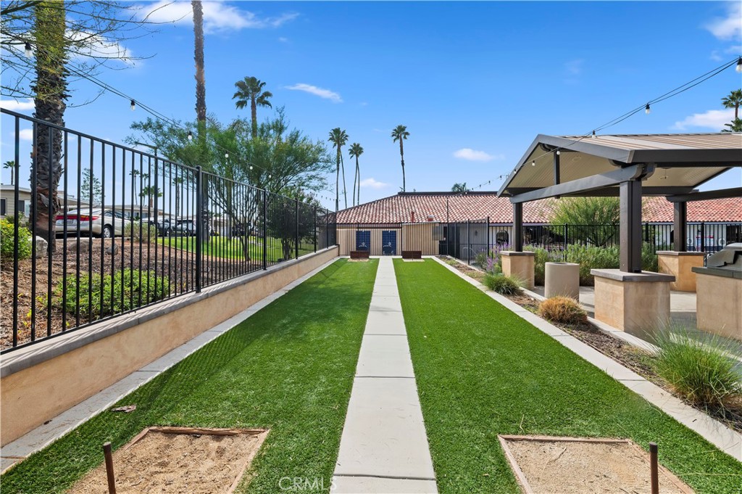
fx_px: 288
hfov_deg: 104.3
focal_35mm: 14
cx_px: 371
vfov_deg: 81.1
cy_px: 247
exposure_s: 1/400
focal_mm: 14
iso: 500
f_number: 16
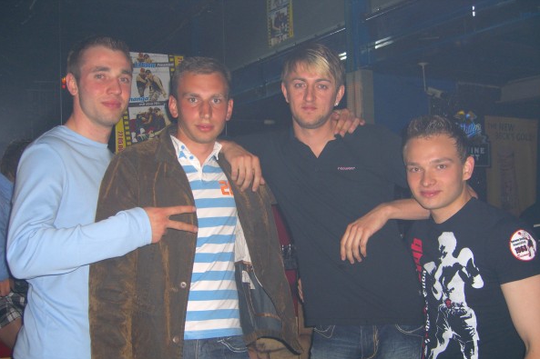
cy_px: 203
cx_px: 268
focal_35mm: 40
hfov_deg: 48.5
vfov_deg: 33.3
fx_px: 600
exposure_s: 1/60
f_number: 2.8
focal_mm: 7.9
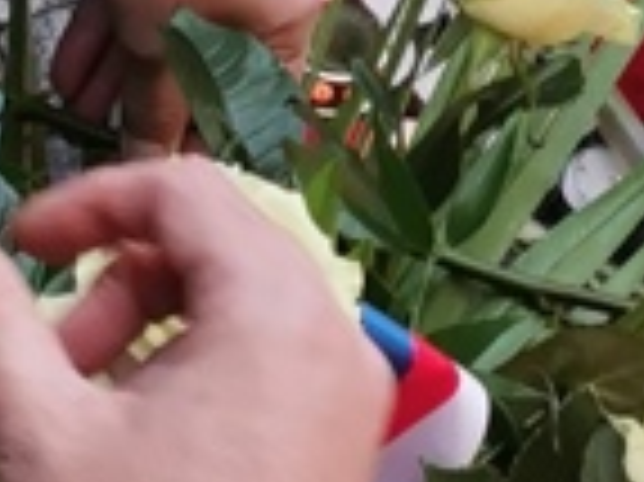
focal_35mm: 251
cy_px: -1194
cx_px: 612
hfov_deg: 7.9
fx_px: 4666
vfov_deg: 5.4
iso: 50
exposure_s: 1/225
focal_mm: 5.56
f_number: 1.6
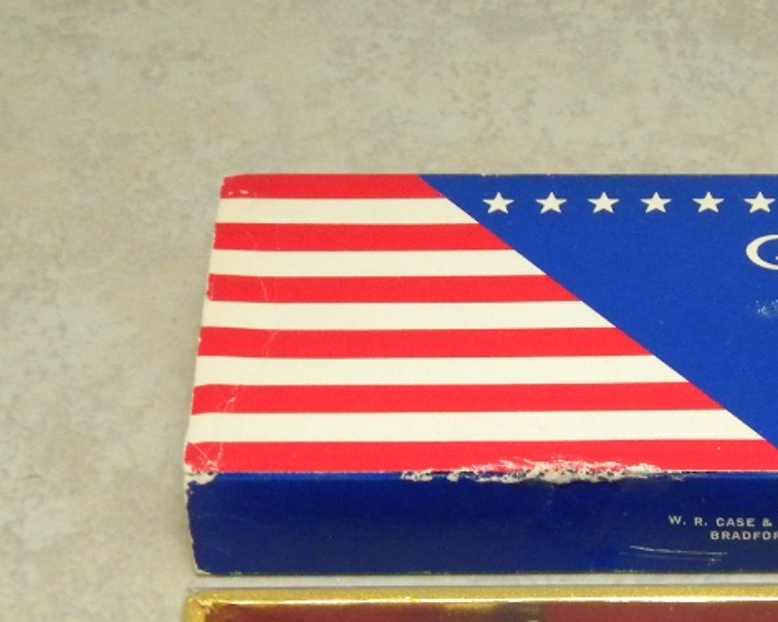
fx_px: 3201
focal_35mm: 139
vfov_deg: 11.0
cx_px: 803
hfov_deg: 13.6
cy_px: 586
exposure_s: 1/20.5
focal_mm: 12.2
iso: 400
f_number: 4.3
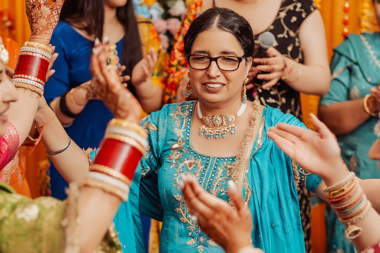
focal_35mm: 102
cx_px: 157
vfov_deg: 13.4
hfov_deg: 20.0
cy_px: 185
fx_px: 1077
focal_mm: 50
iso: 400
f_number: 2
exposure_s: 1/200
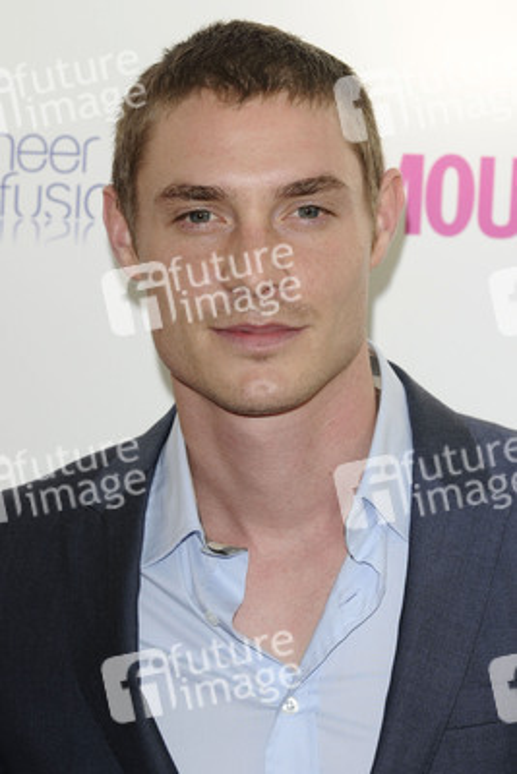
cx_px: 258
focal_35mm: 158
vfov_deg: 13.0
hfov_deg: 8.7
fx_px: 3390
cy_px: 387
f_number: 5.6
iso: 200
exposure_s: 1/250
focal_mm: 105
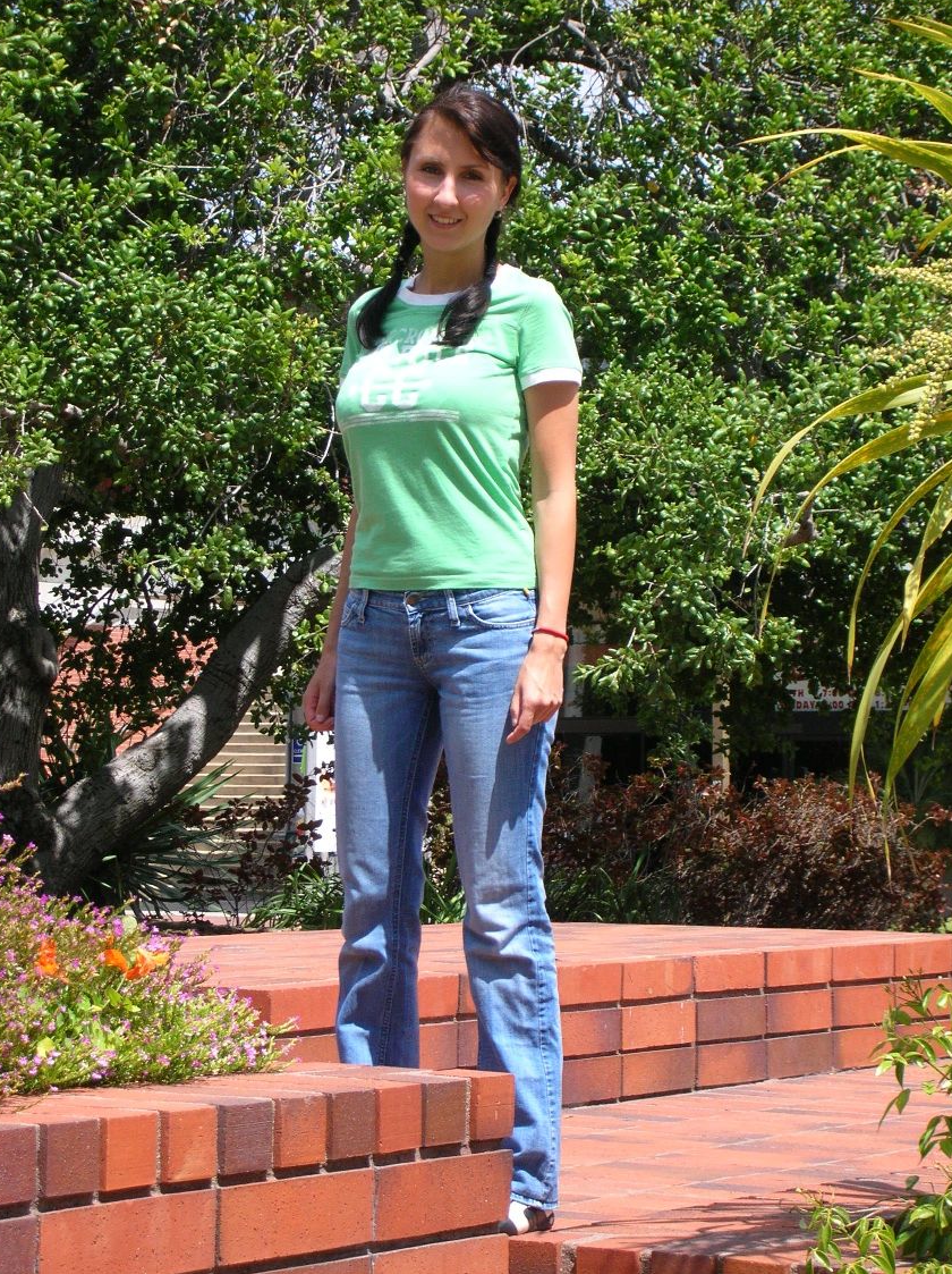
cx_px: 469
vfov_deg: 18.4
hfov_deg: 13.8
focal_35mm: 107
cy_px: 635
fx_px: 3930
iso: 50
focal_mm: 17.4
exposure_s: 1/210
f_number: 4.9
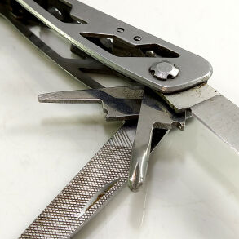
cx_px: 130
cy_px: 97
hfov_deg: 29.5
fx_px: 453
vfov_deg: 29.5
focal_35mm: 58
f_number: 1.8
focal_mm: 4.65
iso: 64
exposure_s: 1/100
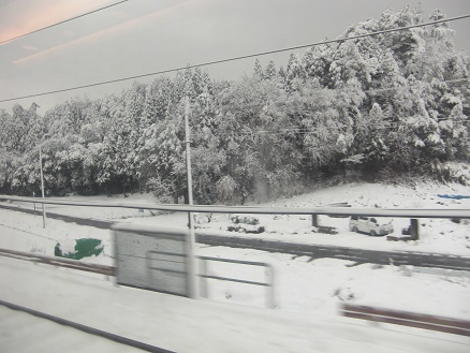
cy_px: 176
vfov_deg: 49.8
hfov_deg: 63.4
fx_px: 380
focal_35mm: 28
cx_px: 235
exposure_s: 1/250
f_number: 2.6
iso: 50
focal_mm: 4.9
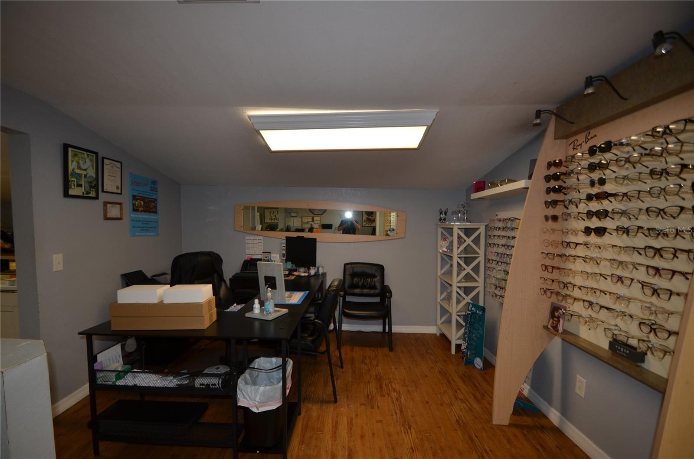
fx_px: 289
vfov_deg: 77.0
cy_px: 230
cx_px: 347
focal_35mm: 15
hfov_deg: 100.5
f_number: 4
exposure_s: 1/60
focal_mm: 10
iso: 250
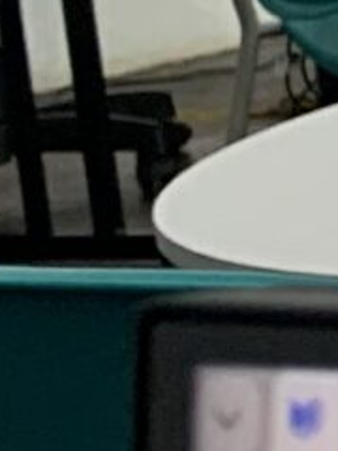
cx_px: 2345
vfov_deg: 7.0
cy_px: -301
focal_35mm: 277
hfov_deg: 3.9
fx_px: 3606
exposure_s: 1/60
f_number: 1.8
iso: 100
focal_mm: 4.25
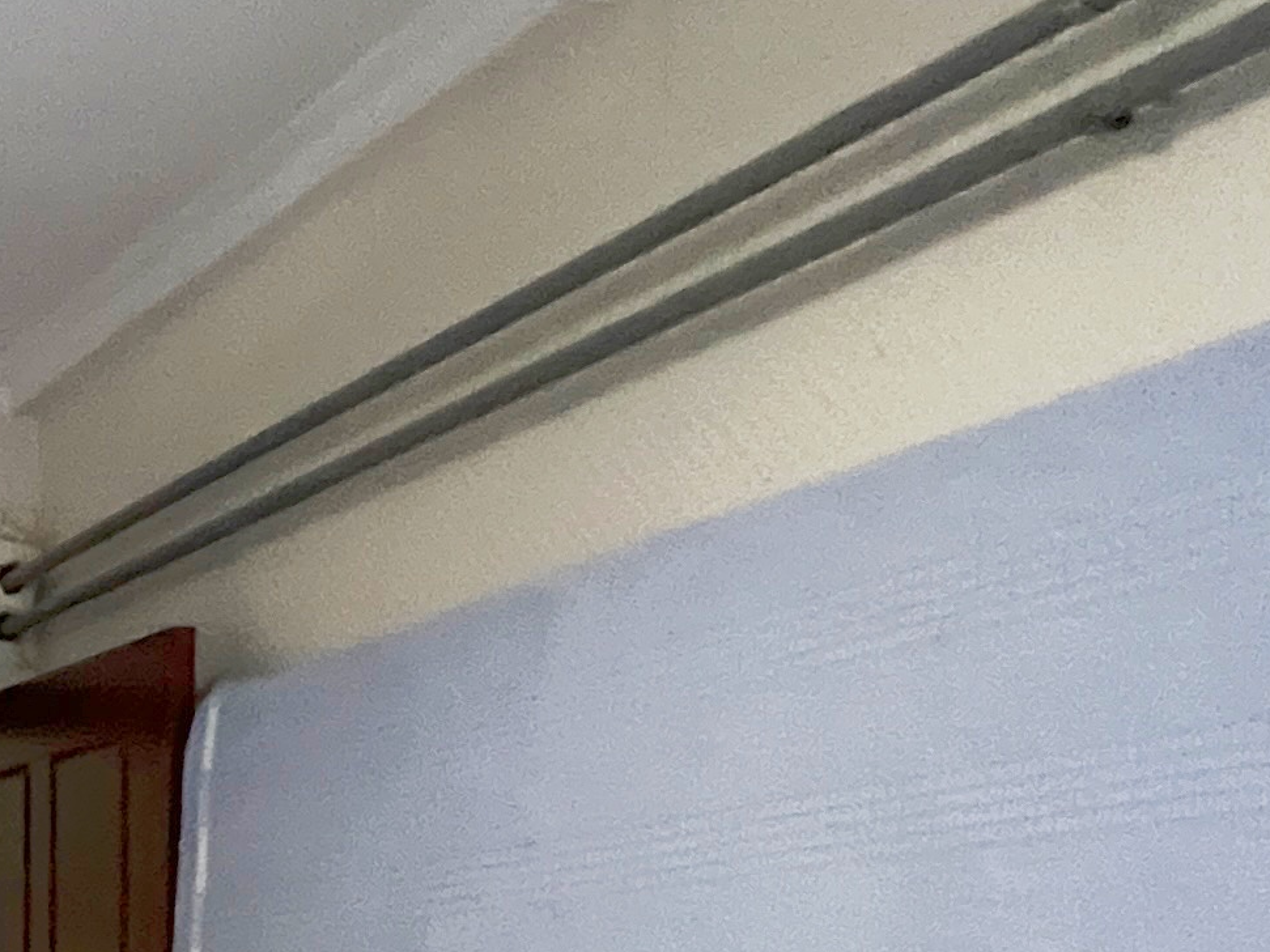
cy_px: 1135
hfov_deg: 23.2
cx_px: -893
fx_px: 1981
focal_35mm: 54
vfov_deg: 24.5
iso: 500
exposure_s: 1/50
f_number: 1.8
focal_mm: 1.57
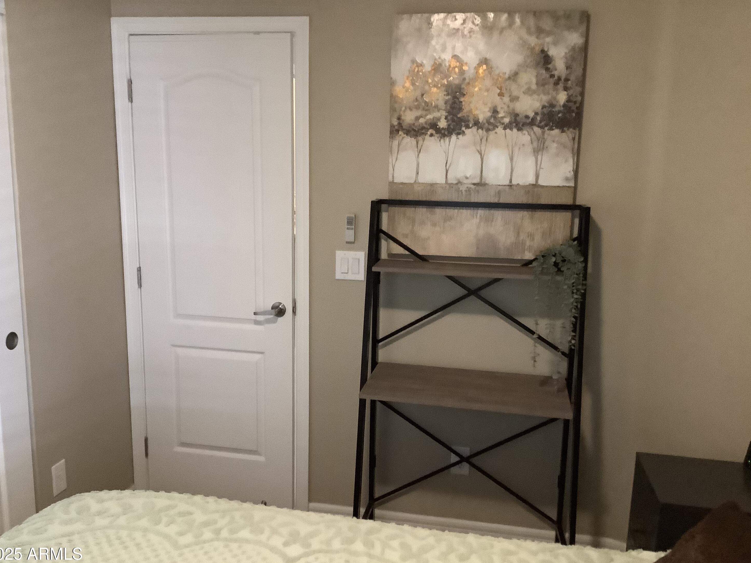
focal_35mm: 32
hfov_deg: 56.8
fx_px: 694
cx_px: 372
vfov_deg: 44.2
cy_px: 290
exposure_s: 1/24
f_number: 2.4
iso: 640
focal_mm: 3.3
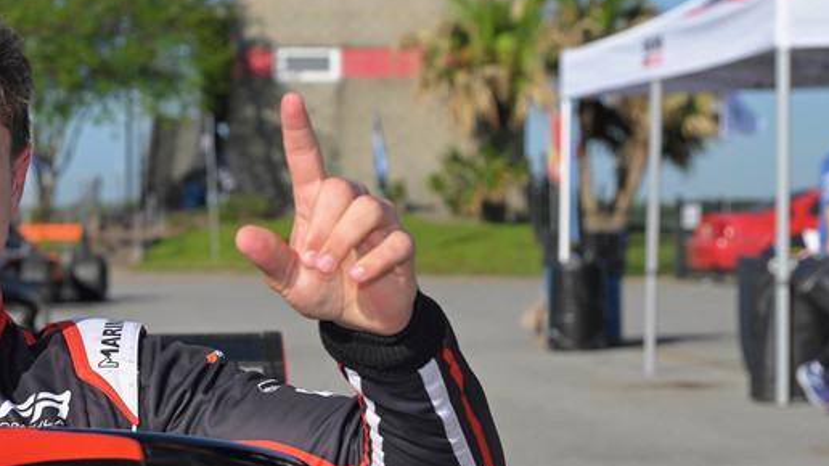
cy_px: 284
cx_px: -14
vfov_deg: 10.3
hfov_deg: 17.8
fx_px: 2571
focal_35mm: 117
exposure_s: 1/800
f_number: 5
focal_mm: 48
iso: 100
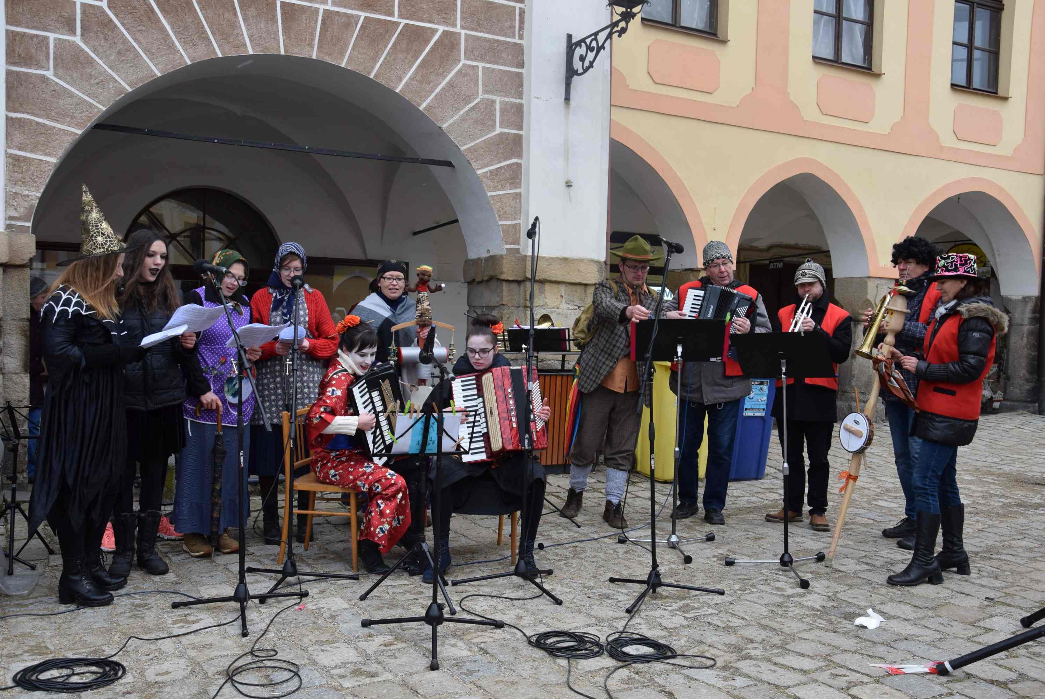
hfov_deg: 57.2
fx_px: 959
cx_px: 522
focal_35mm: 33
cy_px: 350
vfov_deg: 40.0
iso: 400
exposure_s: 1/200
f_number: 7.1
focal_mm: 22
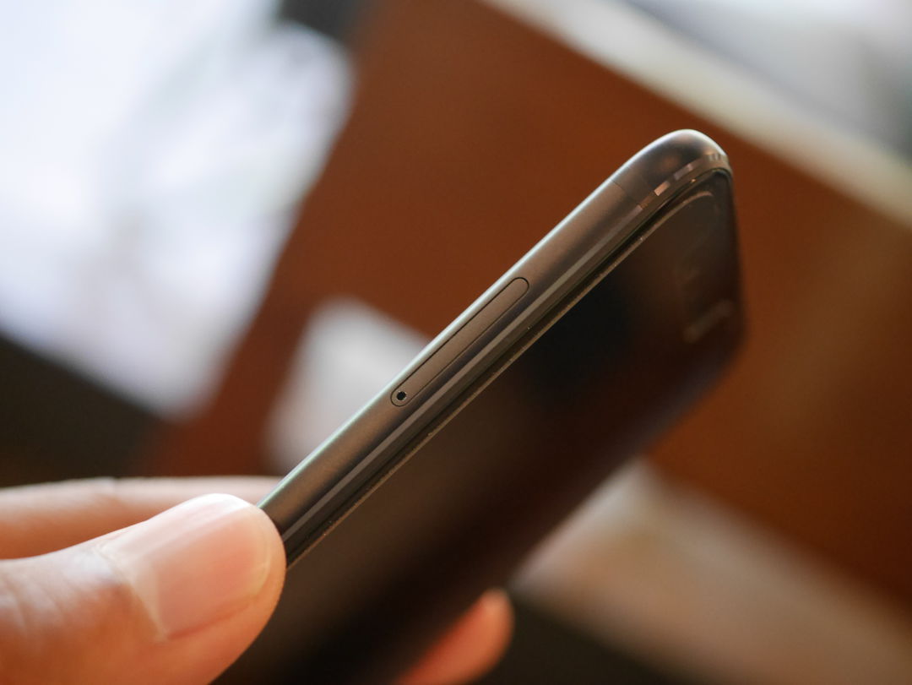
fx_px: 1581
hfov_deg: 32.2
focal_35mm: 60
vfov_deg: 24.4
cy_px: 342
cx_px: 456
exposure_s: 1/60
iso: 2000
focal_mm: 30
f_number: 2.8
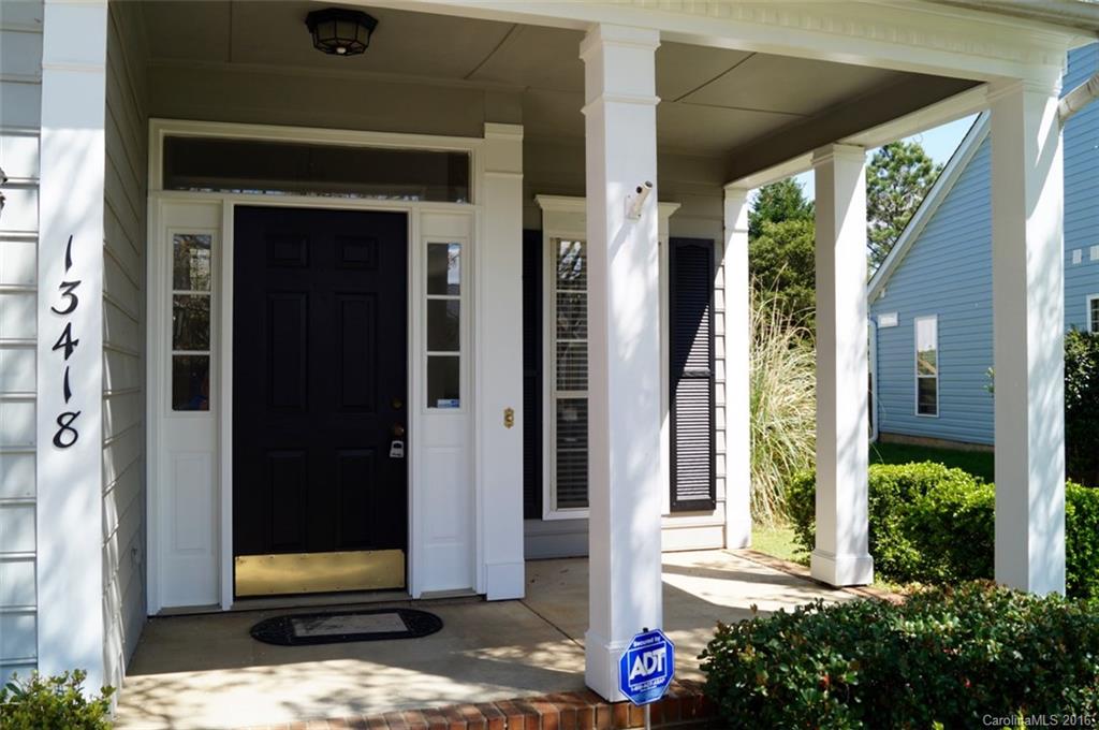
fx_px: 915
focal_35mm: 30
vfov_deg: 43.5
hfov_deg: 62.0
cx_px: 550
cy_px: 365
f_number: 8
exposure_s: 1/125
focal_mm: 20
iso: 100
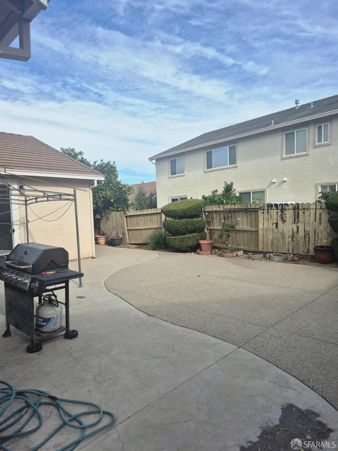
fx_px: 299
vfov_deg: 73.9
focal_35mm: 23
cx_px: 169
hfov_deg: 58.9
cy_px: 226
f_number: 1.8
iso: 25
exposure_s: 1/2440
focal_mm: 5.4
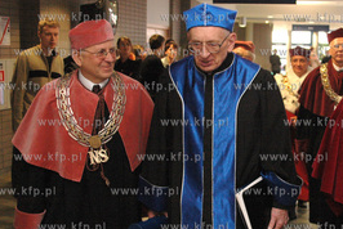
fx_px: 601
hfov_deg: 31.5
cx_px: 240
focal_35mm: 63
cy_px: 139
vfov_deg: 21.6
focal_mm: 28
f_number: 3.5
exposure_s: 1/50
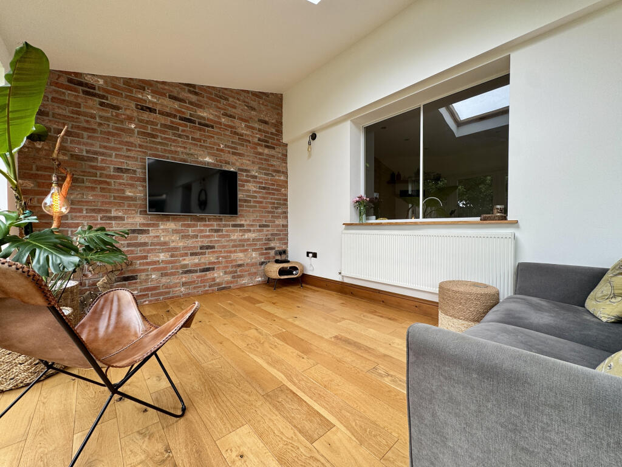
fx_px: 252
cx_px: 311
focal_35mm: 14
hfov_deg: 102.1
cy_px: 234
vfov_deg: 85.7
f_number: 2.2
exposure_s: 1/99
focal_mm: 2.22
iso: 50
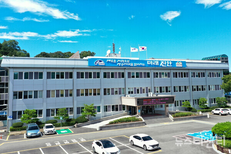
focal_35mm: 28
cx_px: 116
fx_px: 180
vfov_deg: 46.4
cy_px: 77
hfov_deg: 65.5
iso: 100
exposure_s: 1/320
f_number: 5
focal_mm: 10.26
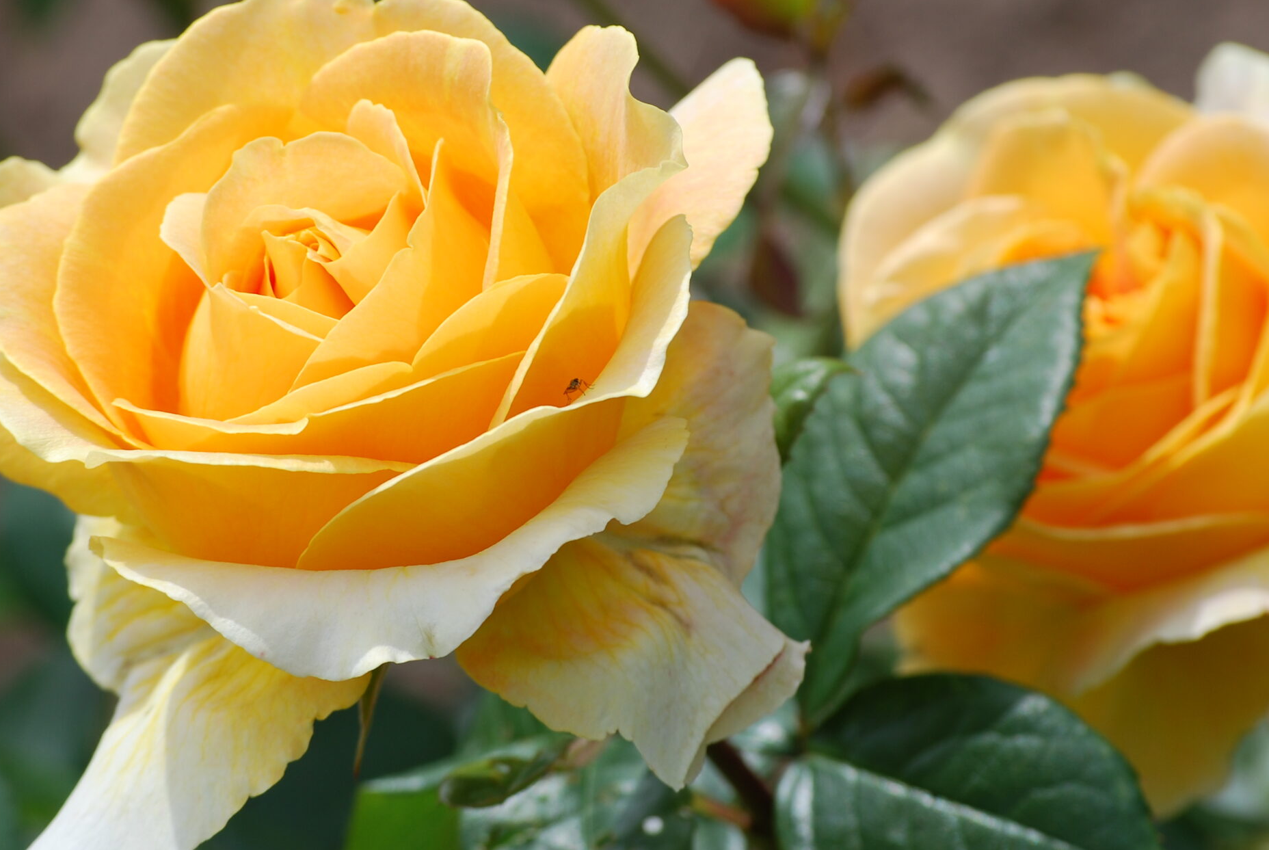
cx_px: 602
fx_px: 8471
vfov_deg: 5.7
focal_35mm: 240
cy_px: 360
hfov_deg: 8.6
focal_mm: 116
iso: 100
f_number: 10
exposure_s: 1/250
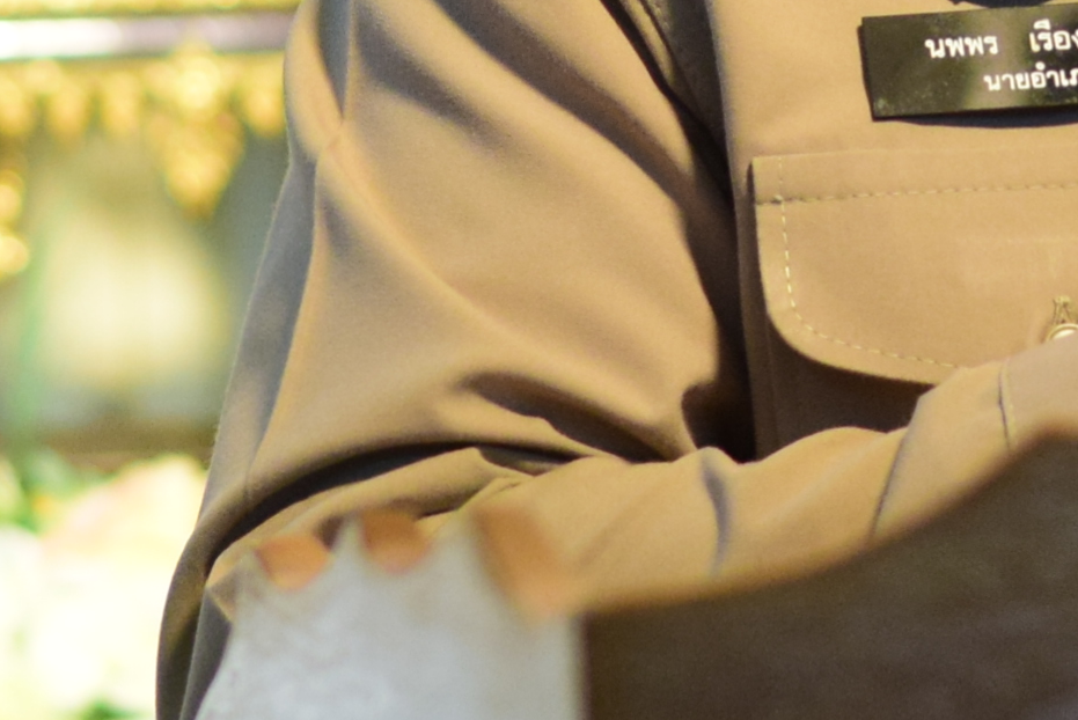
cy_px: -799
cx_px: 1327
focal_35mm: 362
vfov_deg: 3.8
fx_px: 10846
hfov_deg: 5.7
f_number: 2.8
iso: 1000
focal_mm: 50
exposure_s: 1/250
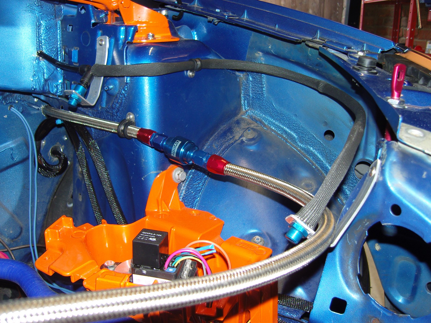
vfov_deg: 41.8
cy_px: 162
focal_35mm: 34
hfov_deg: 54.0
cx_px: 216
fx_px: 423
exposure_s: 1/40
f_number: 2.8
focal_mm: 7.3
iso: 100
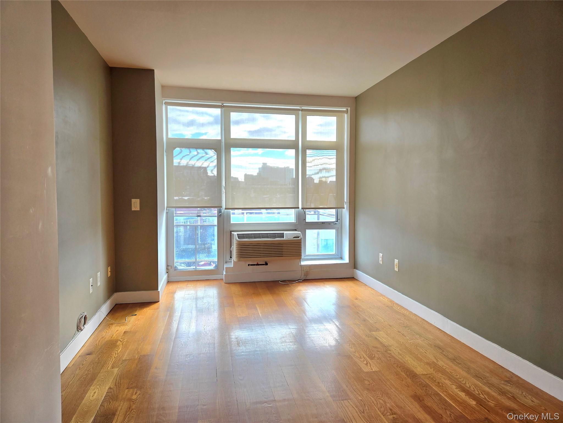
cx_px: 282
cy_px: 212
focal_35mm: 23
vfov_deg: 58.9
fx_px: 374
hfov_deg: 73.9
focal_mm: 5.4
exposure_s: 1/152
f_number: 1.8
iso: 25
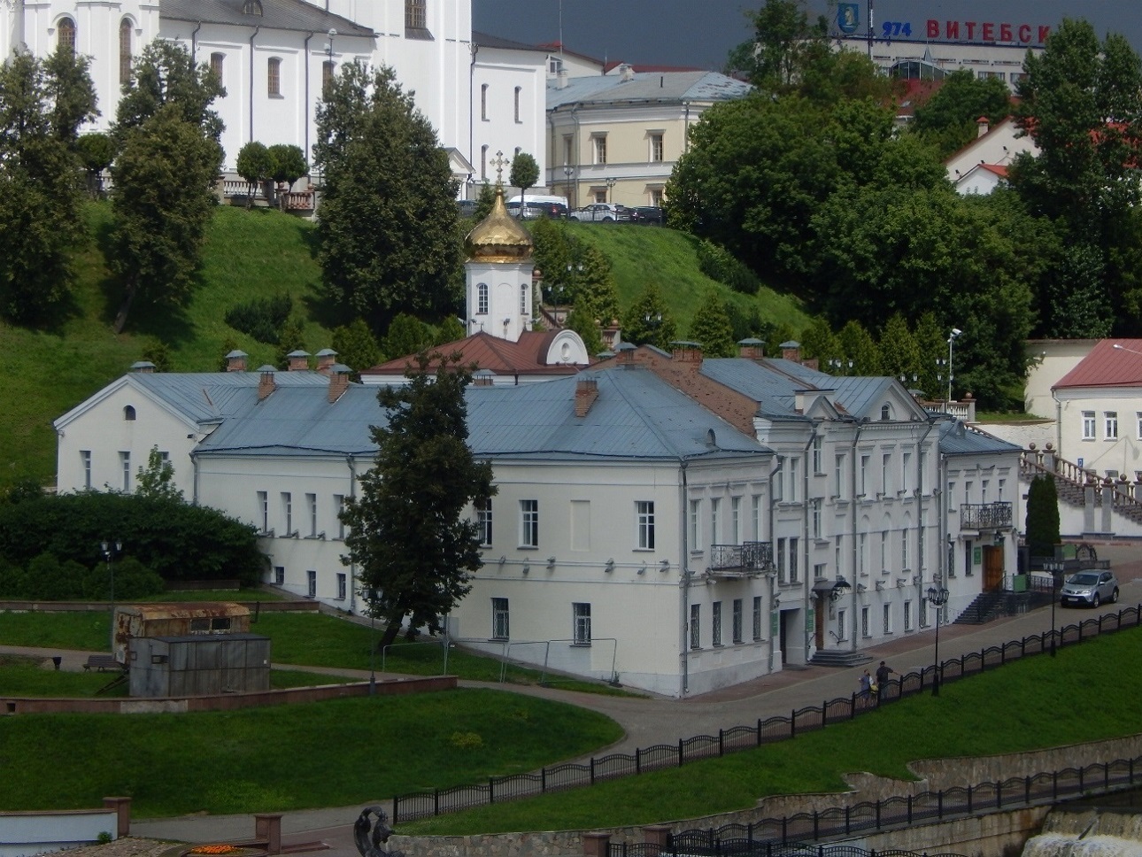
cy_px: 428
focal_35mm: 160
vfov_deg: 9.3
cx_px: 571
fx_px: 5279
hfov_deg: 12.3
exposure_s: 1/800
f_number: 5.1
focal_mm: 28.7
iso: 125
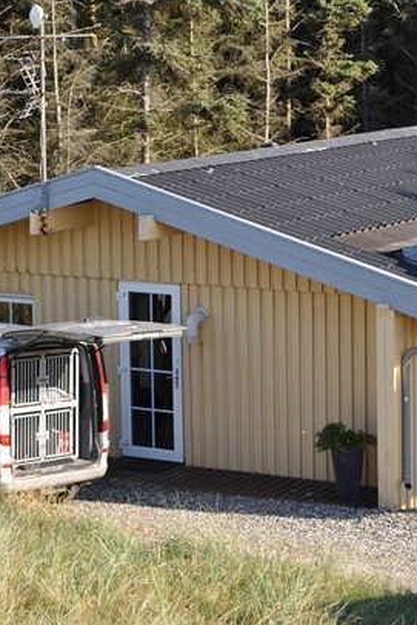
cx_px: 351
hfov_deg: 10.5
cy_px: 313
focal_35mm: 130
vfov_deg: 15.8
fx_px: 2253
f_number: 7.1
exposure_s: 1/200
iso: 200
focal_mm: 55
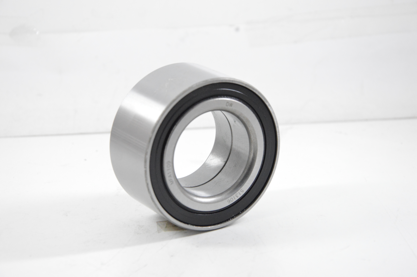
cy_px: 138
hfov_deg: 17.1
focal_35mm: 120
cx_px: 208
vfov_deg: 11.4
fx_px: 1389
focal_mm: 80
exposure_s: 1/100
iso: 3200
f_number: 7.1
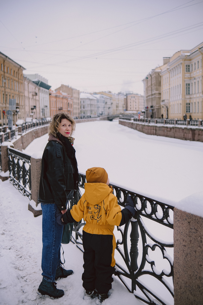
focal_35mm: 35
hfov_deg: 37.9
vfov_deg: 54.4
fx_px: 296
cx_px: 102
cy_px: 152
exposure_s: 1/3200
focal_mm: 23
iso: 200
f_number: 2
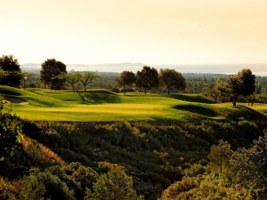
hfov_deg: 16.0
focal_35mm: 123
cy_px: 99
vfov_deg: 12.0
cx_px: 136
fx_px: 948
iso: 640
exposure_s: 1/1000
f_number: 9
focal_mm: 112
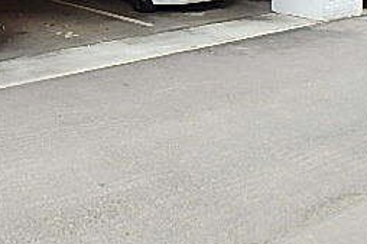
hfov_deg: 35.4
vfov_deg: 23.1
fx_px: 560
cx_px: 87
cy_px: -25
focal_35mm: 55
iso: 125
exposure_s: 1/80
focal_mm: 3.7
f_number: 3.5
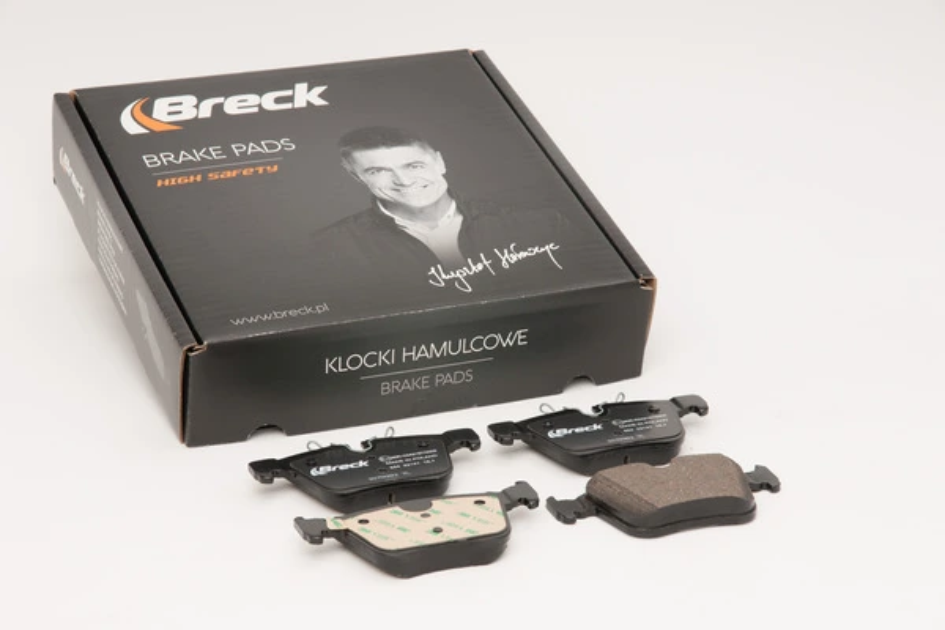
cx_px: 472
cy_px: 315
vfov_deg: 13.0
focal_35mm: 105
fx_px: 2756
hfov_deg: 19.5
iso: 100
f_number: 11
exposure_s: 1/200
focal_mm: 70
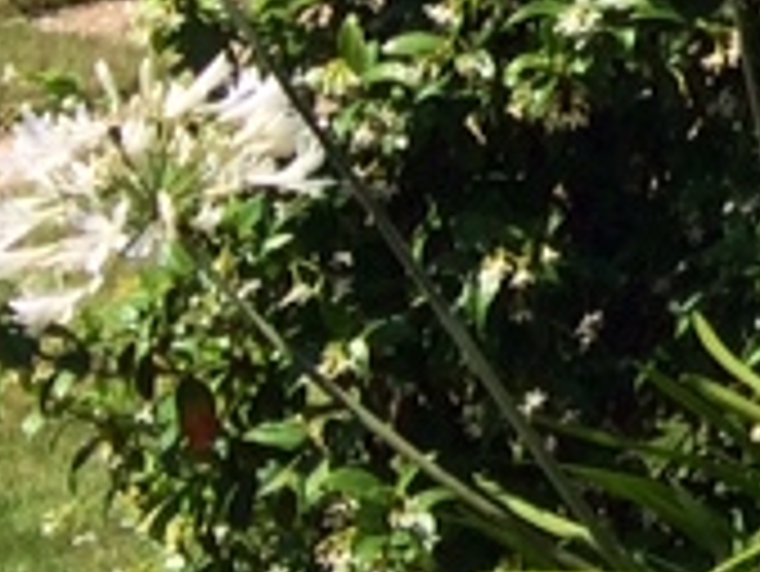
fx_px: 4987
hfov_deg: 7.1
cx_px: 2793
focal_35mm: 227
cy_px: -973
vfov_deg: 6.2
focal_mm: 4.12
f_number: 2.2
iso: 32
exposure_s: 1/1709
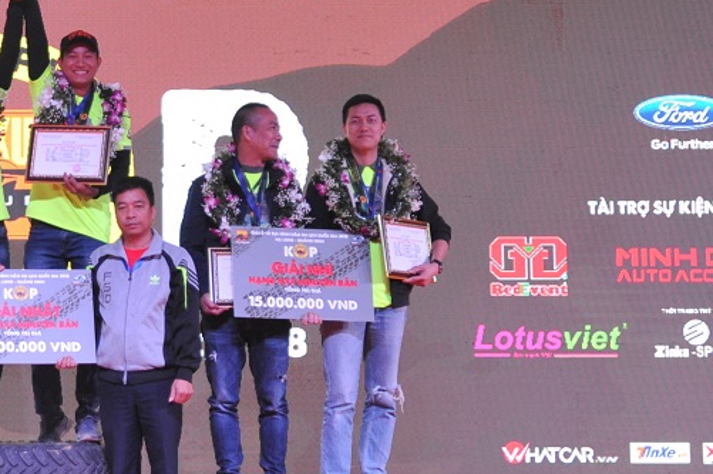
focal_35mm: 99
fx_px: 1959
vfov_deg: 13.8
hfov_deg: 20.1
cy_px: 223
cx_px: 33
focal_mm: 31
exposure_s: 1/80
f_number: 4
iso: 1250
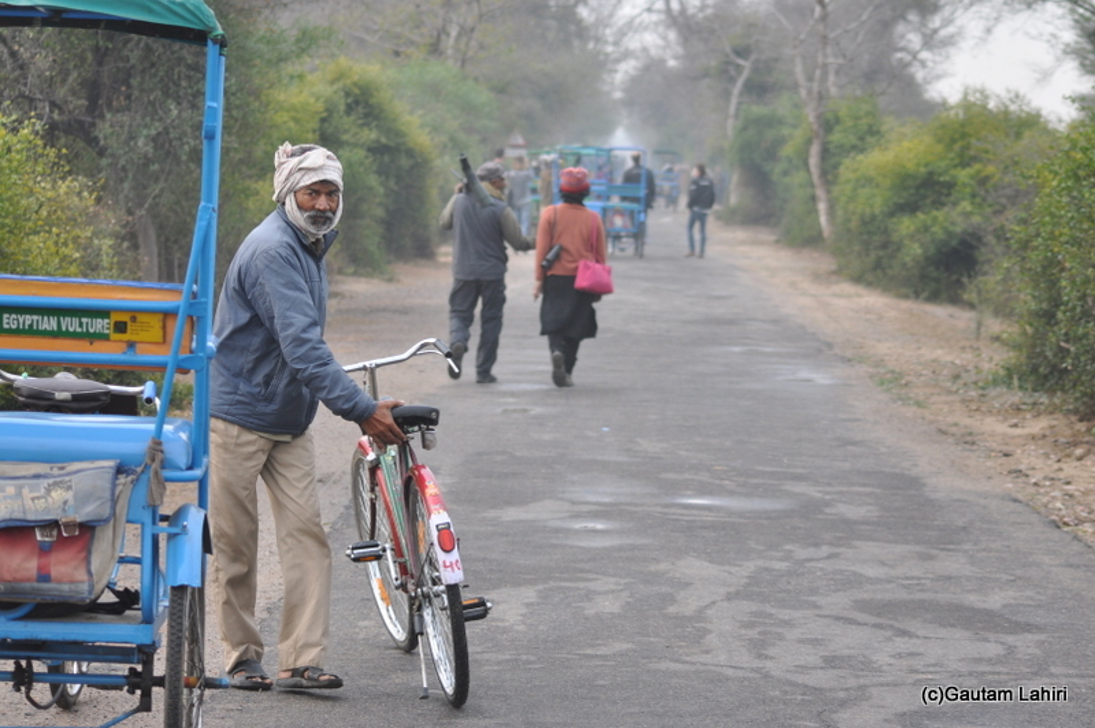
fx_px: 3191
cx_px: 548
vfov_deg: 13.0
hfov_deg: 19.5
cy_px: 364
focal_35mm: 105
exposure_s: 1/125
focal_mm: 70
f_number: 4
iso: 400
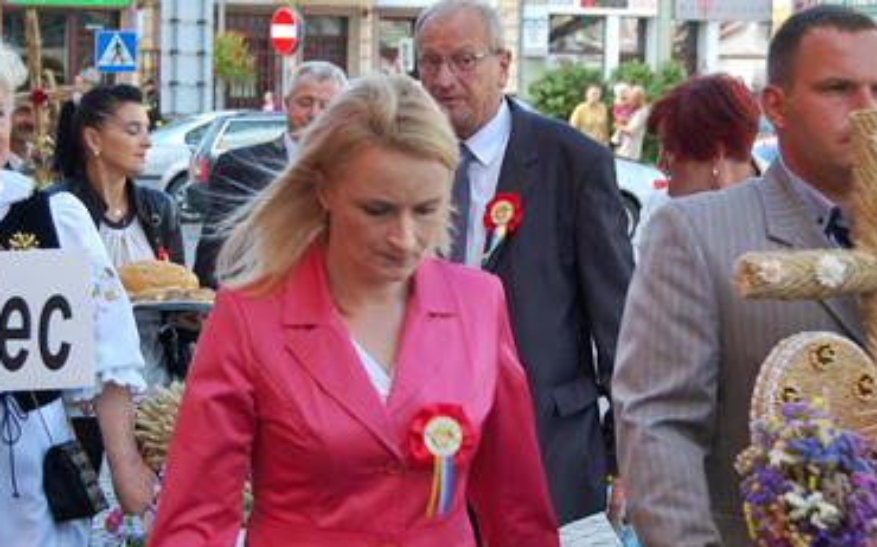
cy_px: 321
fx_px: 2485
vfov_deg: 12.6
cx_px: 377
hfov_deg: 20.0
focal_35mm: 104
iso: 220
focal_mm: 42
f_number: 5.6
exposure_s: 1/125
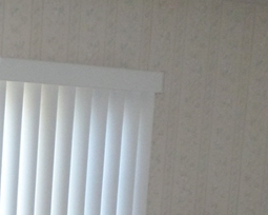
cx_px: -117
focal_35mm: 98
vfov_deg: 14.2
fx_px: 777
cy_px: 360
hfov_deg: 17.8
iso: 120
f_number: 2.5
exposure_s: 1/30
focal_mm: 4.5
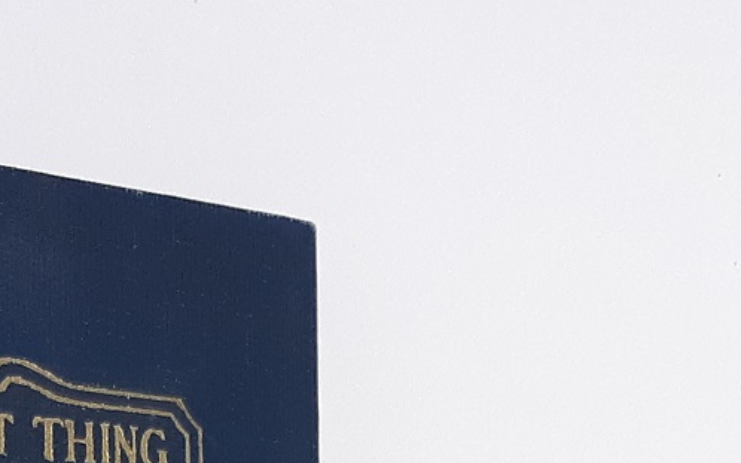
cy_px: 1045
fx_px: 2483
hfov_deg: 16.2
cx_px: -162
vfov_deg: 9.6
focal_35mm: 123
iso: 50
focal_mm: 3.7
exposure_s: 1/120
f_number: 1.7
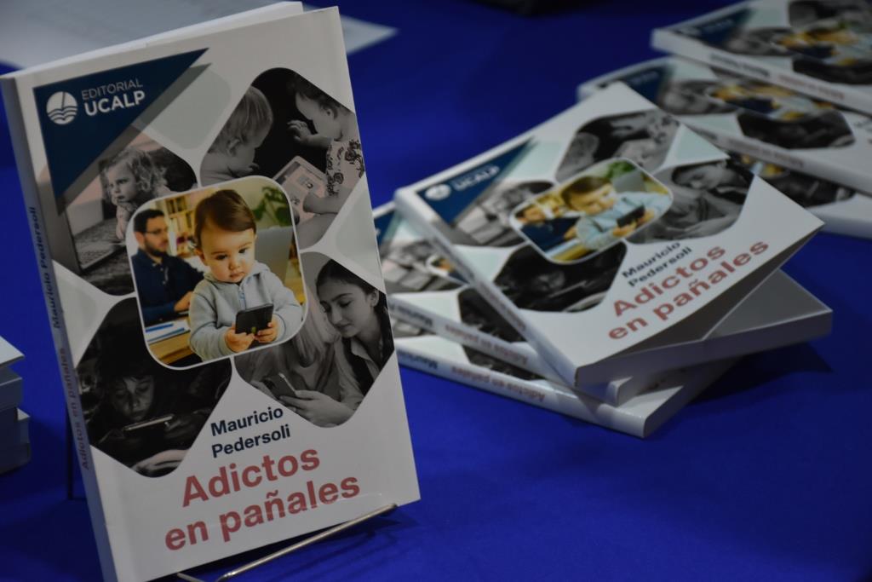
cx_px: 436
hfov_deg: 20.6
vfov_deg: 13.8
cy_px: 291
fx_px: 2398
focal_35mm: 99
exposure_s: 1/40
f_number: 5
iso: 1600
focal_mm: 66
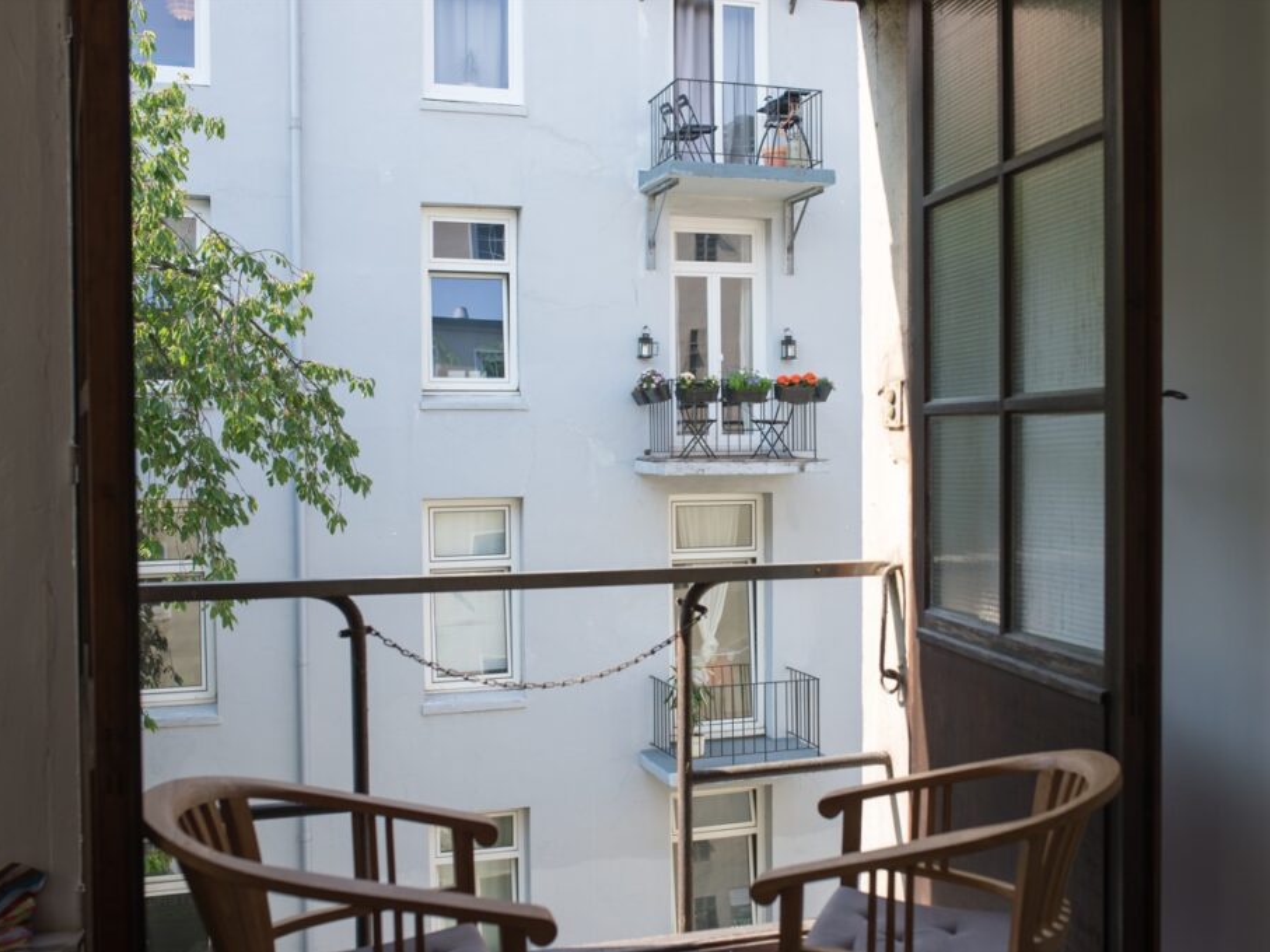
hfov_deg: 48.9
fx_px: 1394
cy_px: 476
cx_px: 688
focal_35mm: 38
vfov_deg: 37.7
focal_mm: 35
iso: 125
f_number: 5
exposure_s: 1/200
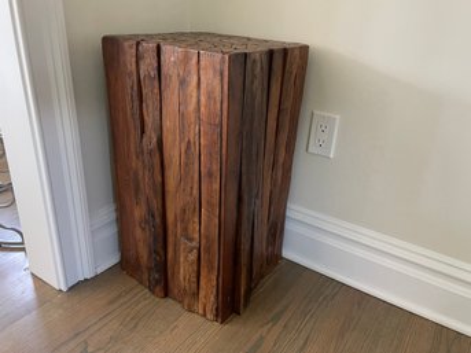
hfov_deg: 67.3
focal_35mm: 26
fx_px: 354
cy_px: 176
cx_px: 236
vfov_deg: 53.0
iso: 250
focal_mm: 4.2
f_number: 1.6
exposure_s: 1/60
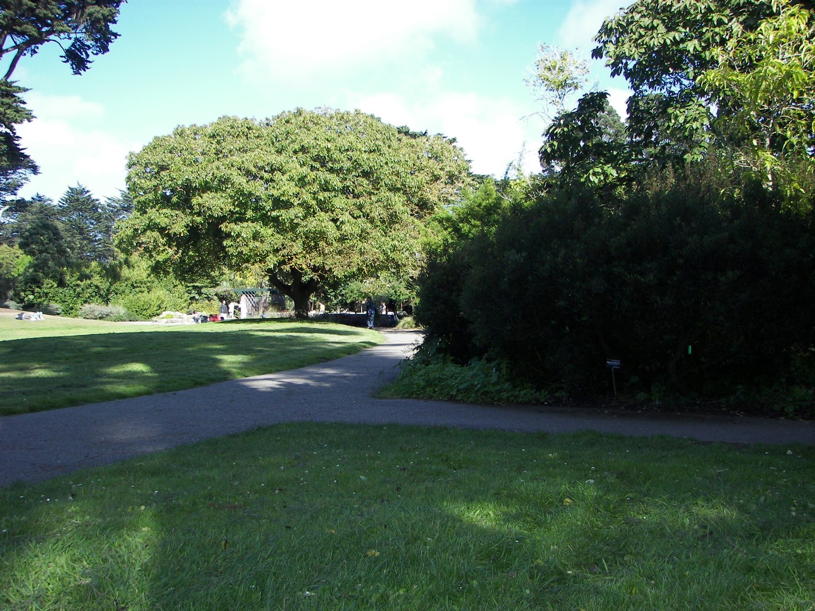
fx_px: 848
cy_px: 306
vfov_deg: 39.7
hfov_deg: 51.4
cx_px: 408
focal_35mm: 36
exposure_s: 1/400
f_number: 2.8
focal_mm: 6
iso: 64
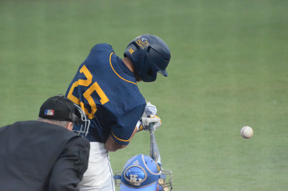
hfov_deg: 4.6
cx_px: 144
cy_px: 96
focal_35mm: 450
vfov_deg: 3.0
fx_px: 3593
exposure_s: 1/8000
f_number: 5.6
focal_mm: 300
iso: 6400
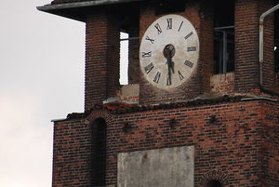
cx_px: 208
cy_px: 52
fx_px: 4657
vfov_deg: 2.3
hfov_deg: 3.4
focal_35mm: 600
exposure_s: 1/160
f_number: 5.6
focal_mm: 200
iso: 200
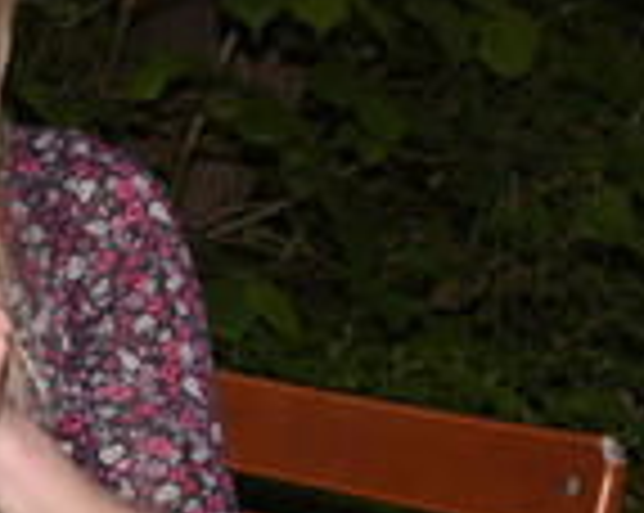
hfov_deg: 11.5
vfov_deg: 9.5
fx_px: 3103
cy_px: 342
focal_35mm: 163
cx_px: -254
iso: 320
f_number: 11
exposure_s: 1/160
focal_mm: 55
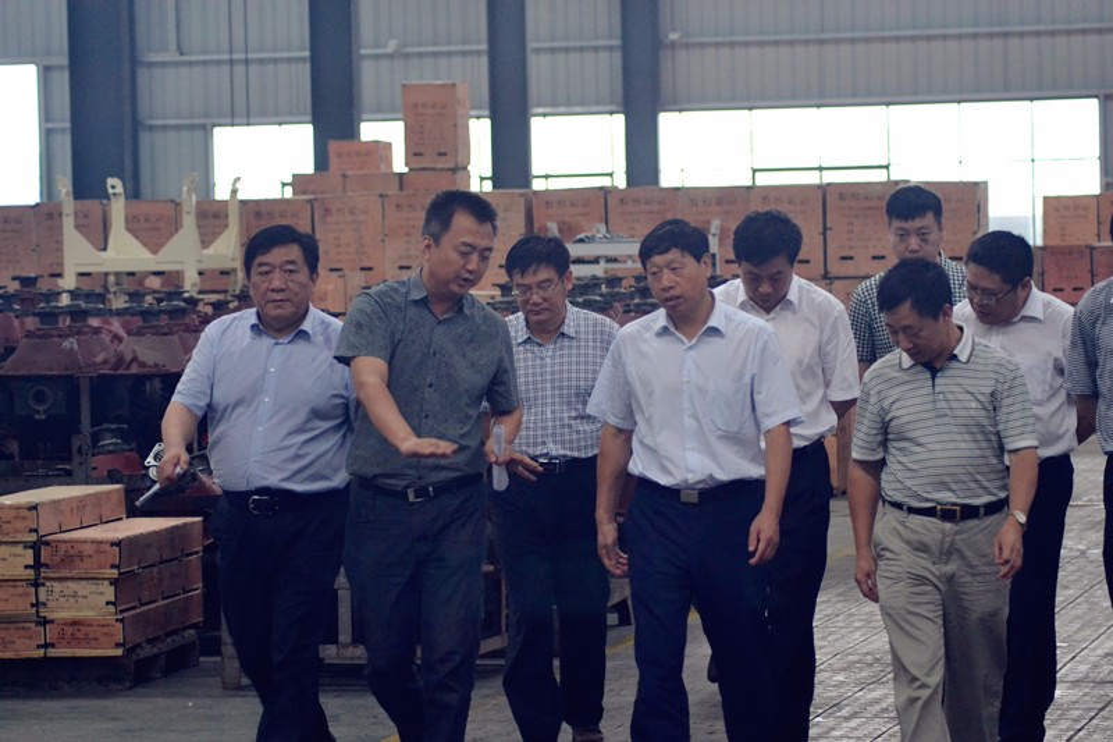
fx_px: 4173
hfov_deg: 15.2
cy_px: 371
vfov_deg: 10.2
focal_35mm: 135
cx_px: 556
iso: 2500
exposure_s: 1/125
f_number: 4
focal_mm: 90
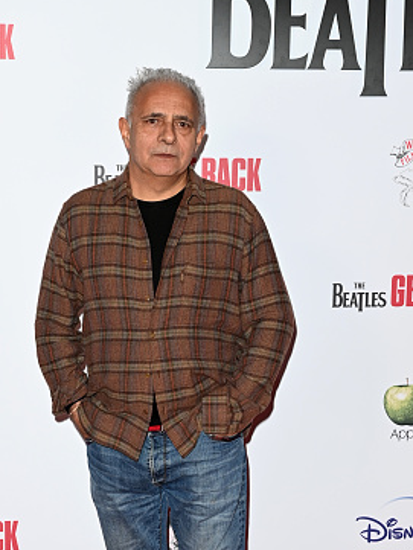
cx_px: 155
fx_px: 1510
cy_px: 417
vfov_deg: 20.5
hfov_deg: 15.6
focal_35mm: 95
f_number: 5.6
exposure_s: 1/250
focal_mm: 60
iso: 1000
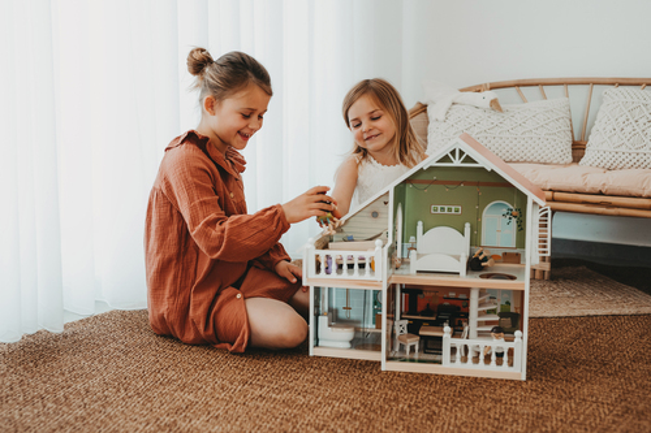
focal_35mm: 50
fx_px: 904
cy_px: 216
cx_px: 326
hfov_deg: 39.6
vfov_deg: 27.0
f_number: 2.8
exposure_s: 1/250
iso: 800
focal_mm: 50
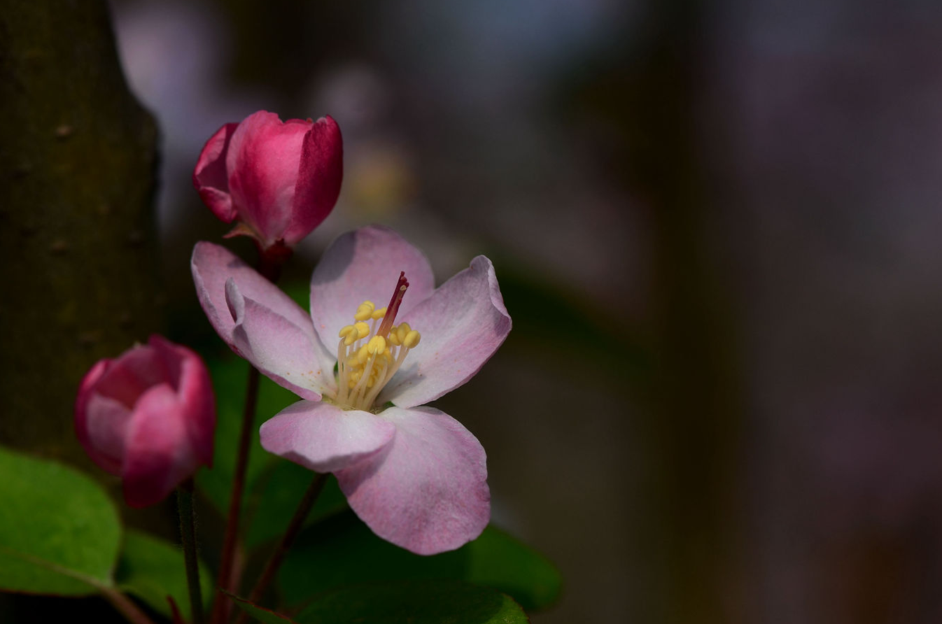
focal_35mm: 176
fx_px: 4585
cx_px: 472
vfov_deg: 7.8
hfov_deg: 11.7
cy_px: 309
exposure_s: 1/750
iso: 140
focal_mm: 105
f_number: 6.7
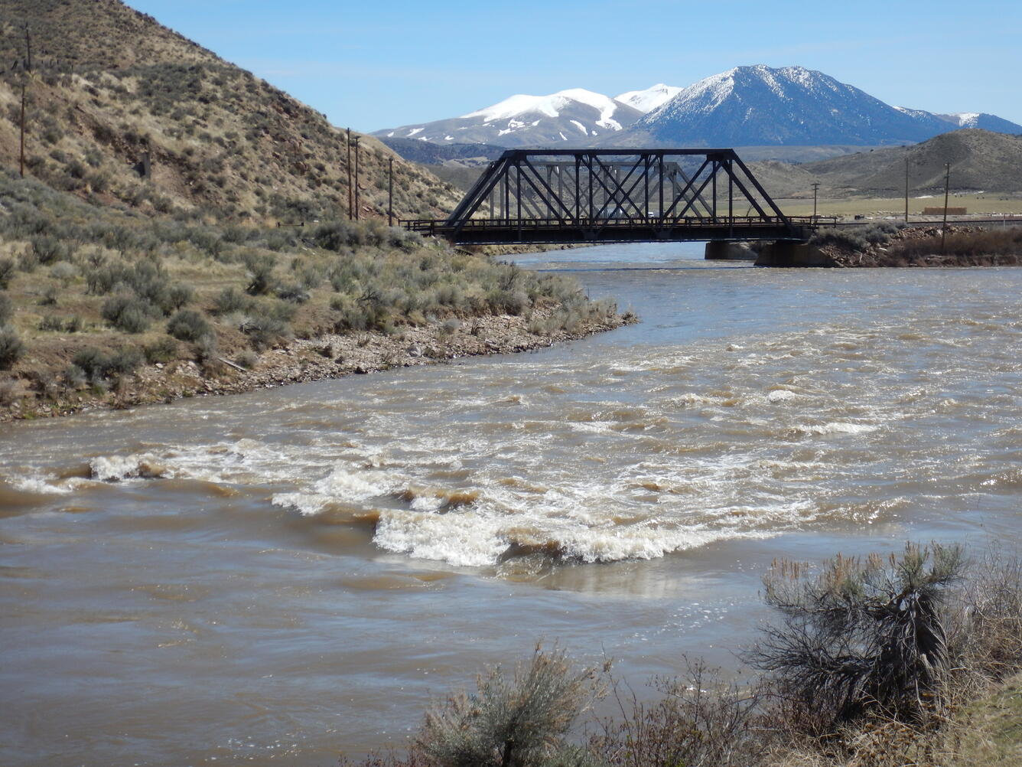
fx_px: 1978
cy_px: 384
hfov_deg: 29.0
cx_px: 511
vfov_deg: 21.9
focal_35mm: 67
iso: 125
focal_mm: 12
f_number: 4.5
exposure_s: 1/1000
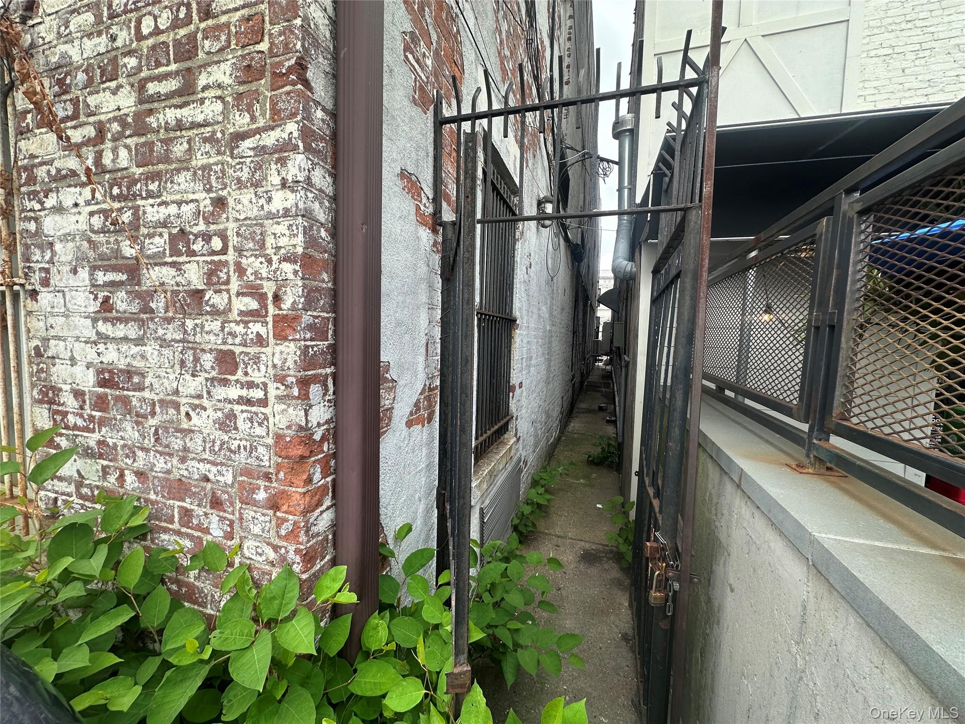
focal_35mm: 14
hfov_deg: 102.1
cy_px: 362
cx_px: 482
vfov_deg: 85.7
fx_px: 390
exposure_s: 1/147
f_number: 2.2
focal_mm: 2.22
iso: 40
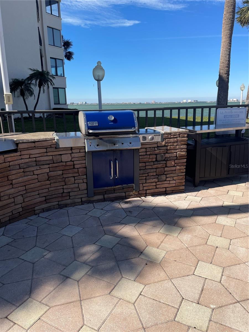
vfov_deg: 67.3
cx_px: 124
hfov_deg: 53.1
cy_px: 166
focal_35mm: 26
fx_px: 249
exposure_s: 1/4651
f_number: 1.6
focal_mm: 4.2
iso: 50
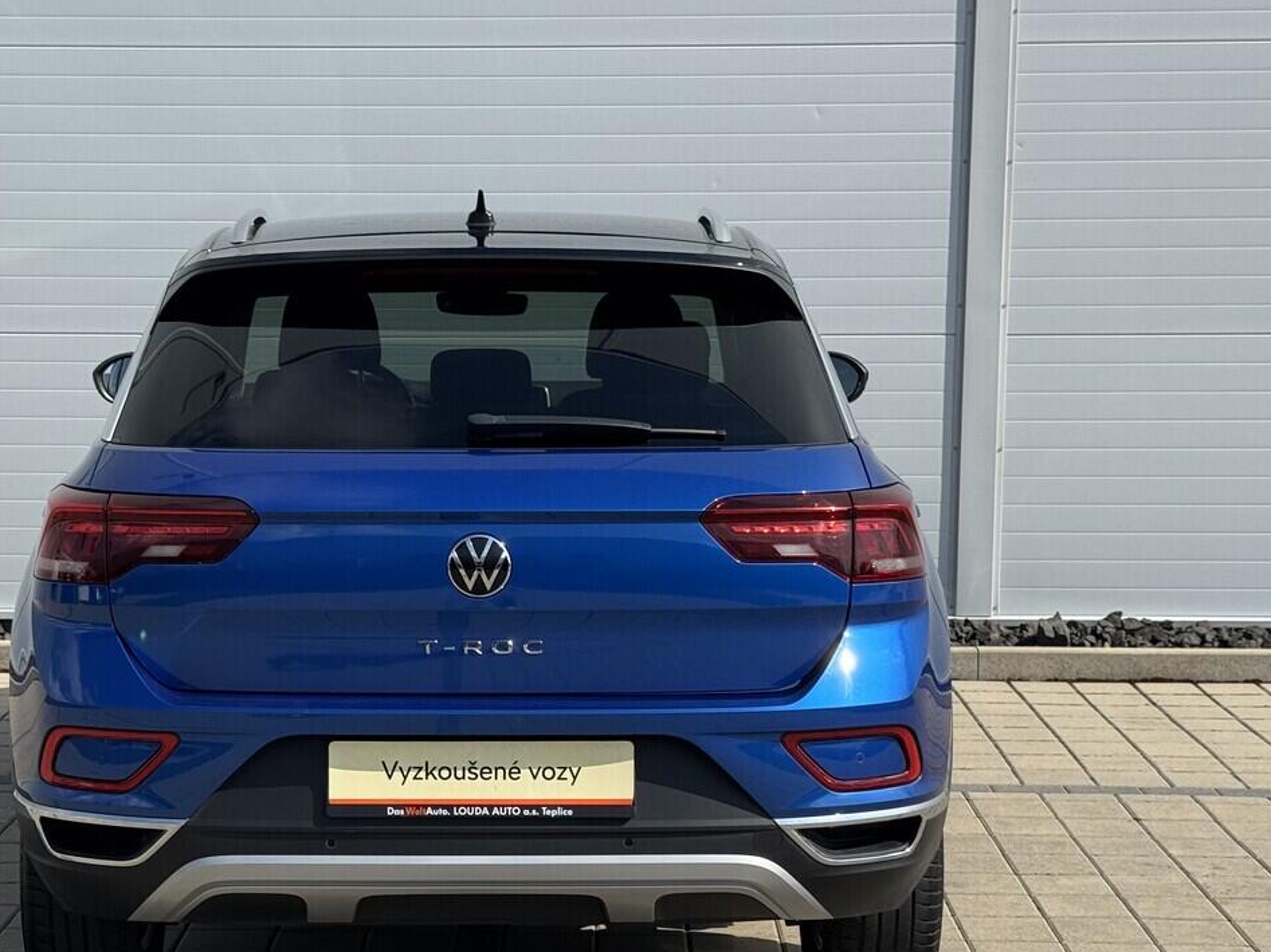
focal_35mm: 73
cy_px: 630
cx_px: 480
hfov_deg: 26.6
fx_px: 2680
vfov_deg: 20.1
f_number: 1.78
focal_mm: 6.76
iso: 64
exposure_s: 1/4975
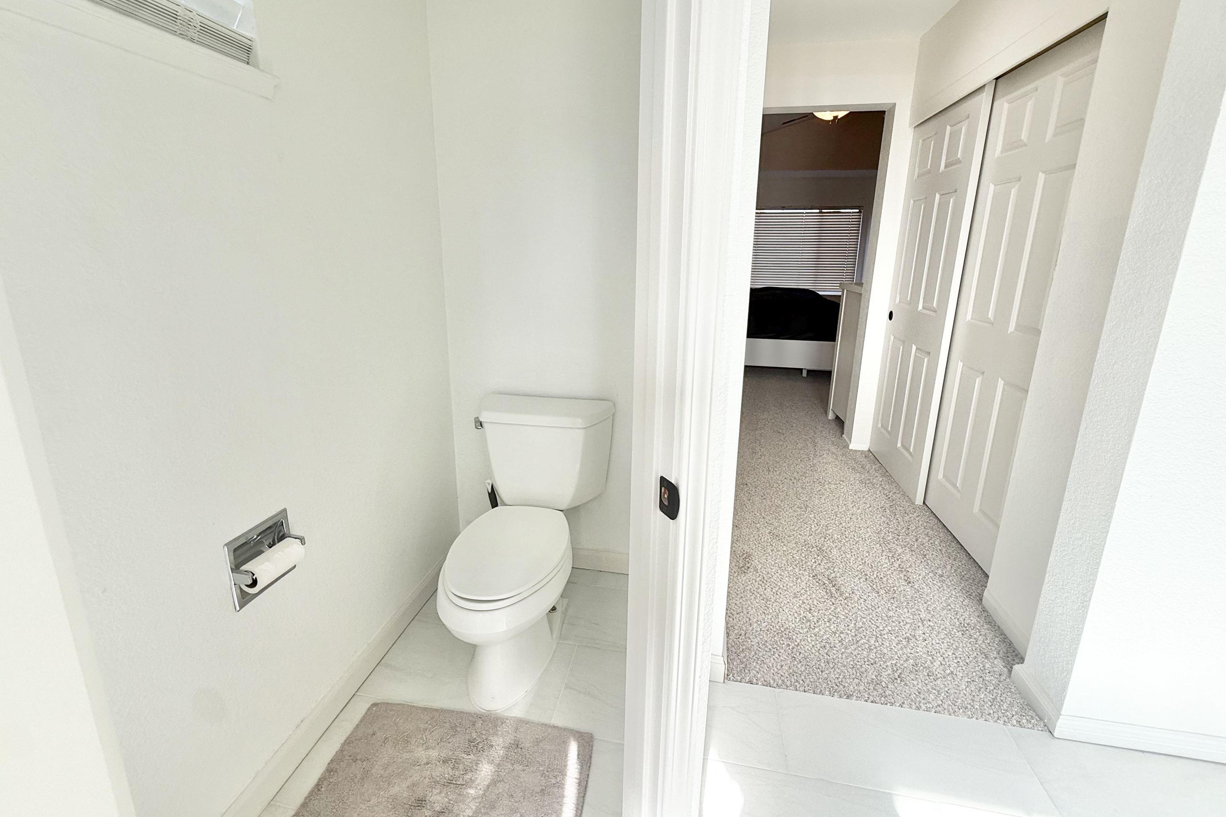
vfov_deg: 77.1
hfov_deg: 100.4
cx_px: 610
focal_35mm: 15
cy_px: 365
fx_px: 511
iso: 50
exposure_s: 1/145
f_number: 2.2
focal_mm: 2.22
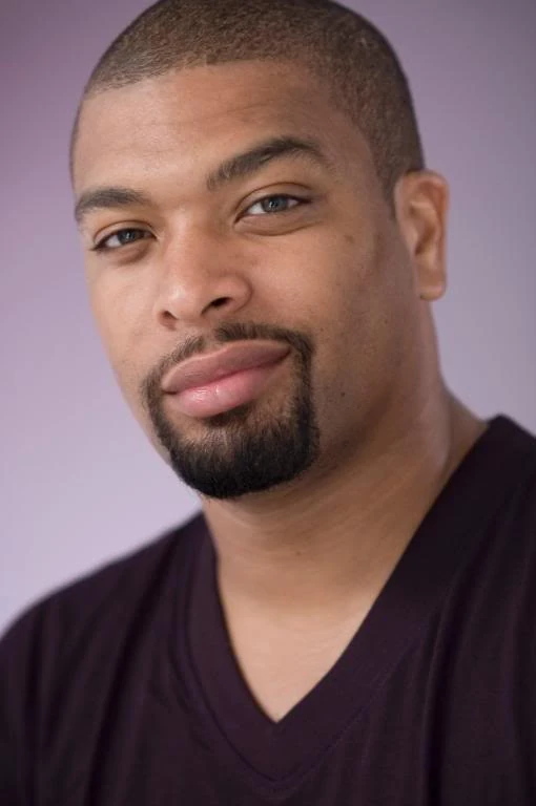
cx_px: 268
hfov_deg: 10.7
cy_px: 403
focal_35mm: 128
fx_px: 2855
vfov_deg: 16.1
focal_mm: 85
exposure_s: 1/30
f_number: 2
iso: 800
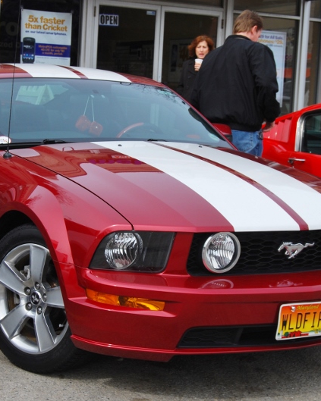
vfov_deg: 23.6
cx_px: 127
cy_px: 200
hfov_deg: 18.9
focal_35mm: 81
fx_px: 962
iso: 200
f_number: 9
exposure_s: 1/320
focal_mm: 38
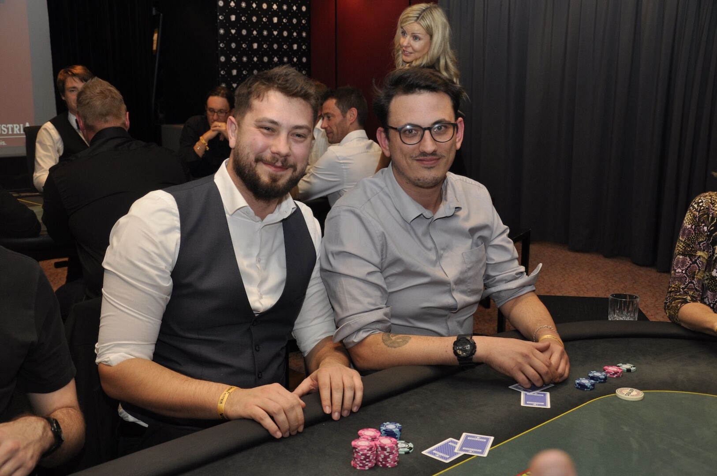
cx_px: 358
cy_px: 238
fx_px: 895
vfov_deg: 29.8
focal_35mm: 45
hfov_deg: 43.7
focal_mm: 30
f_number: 5
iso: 400
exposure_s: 1/60
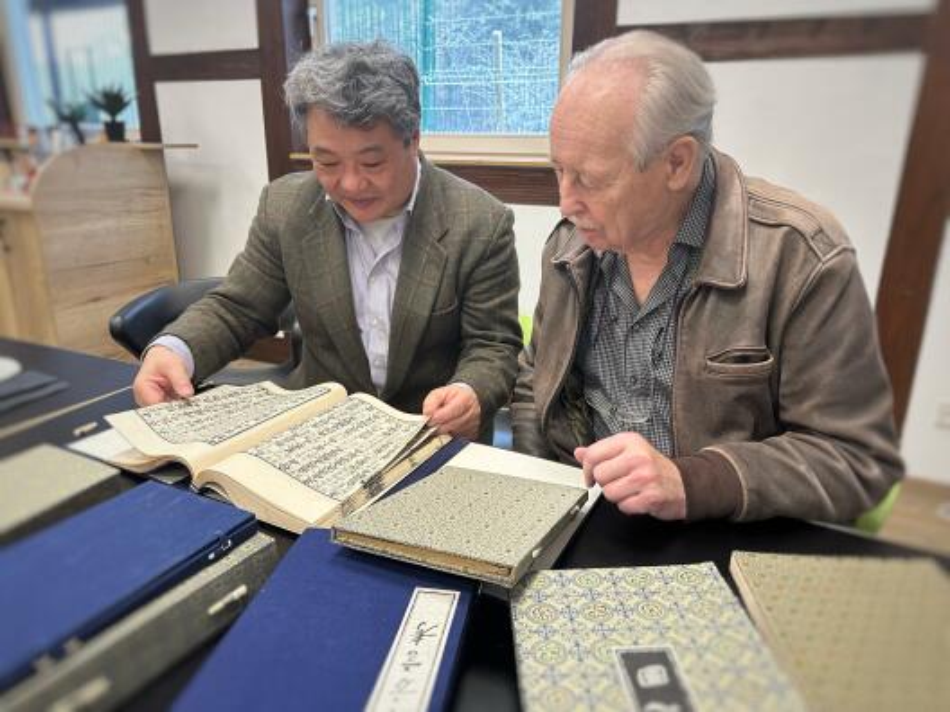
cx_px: 475
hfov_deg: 71.6
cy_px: 356
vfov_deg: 56.8
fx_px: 659
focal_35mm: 24
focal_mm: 6.86
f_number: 1.78
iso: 160
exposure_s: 1/121
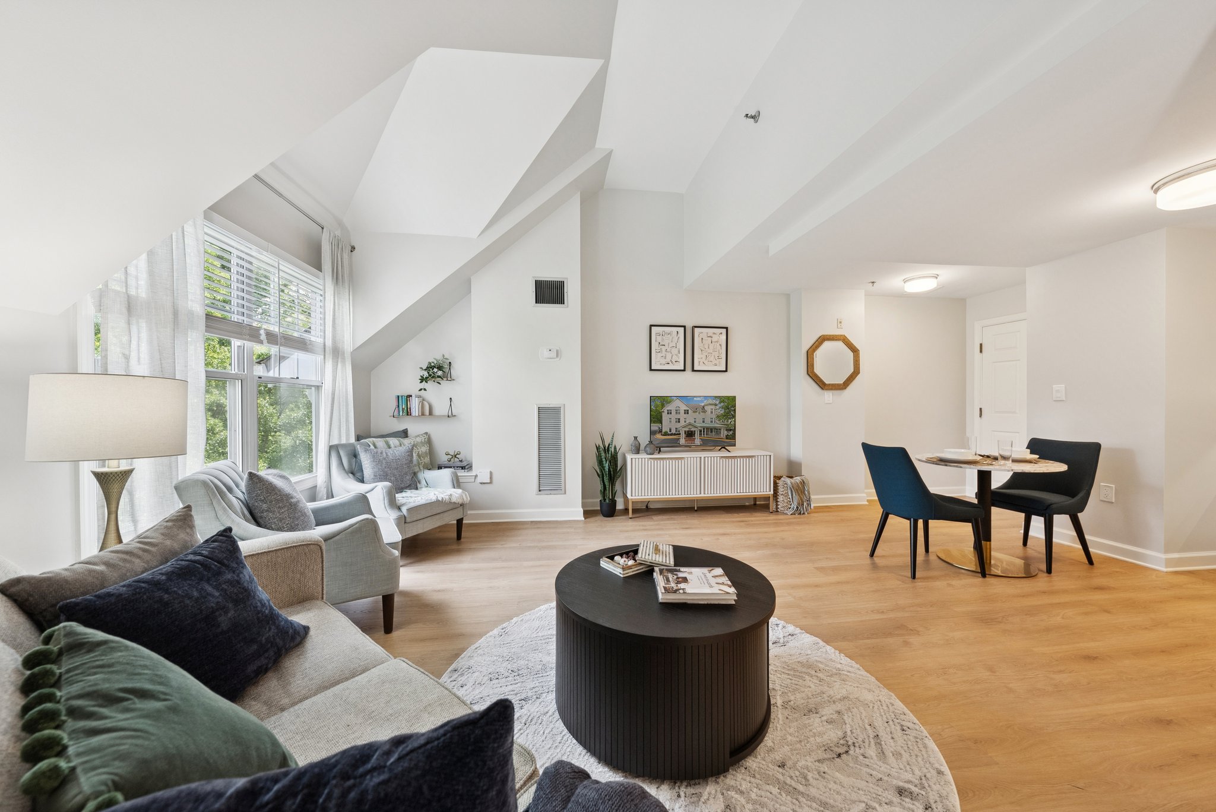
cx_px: 608
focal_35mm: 12
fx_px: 405
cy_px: 406
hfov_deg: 112.6
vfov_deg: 90.1
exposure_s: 1/40
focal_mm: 12
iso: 640
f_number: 7.1
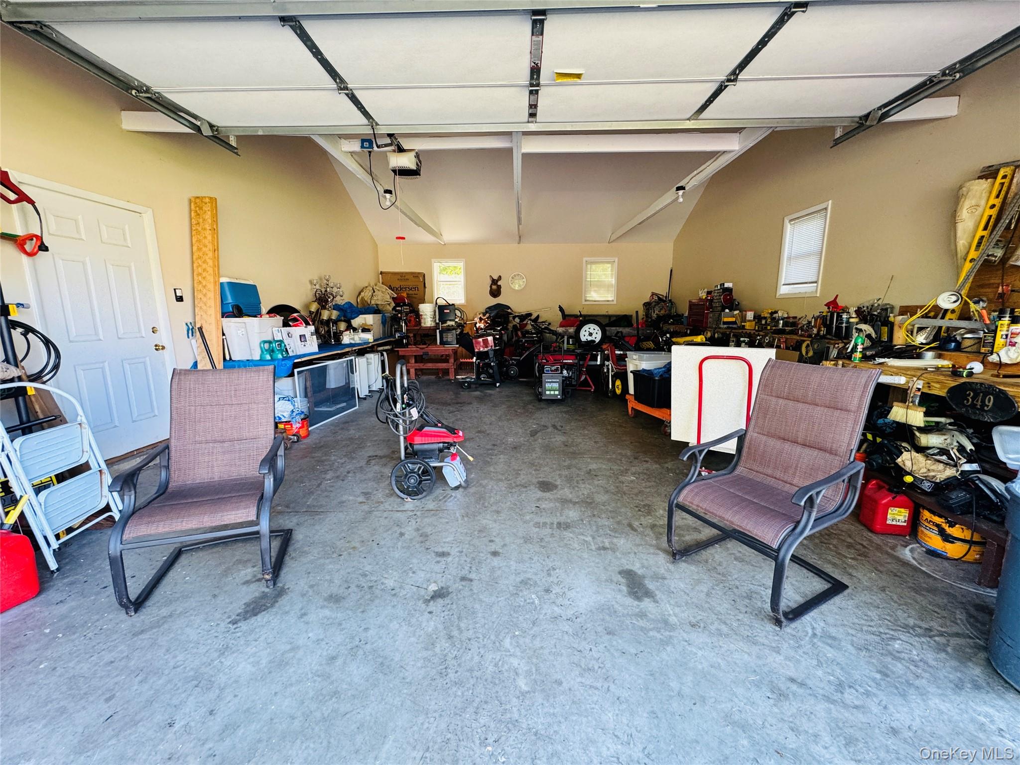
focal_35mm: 14
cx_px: 510
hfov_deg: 102.1
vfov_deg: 85.7
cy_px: 382
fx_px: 413
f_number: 2.2
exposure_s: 1/99
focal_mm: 2.22
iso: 200
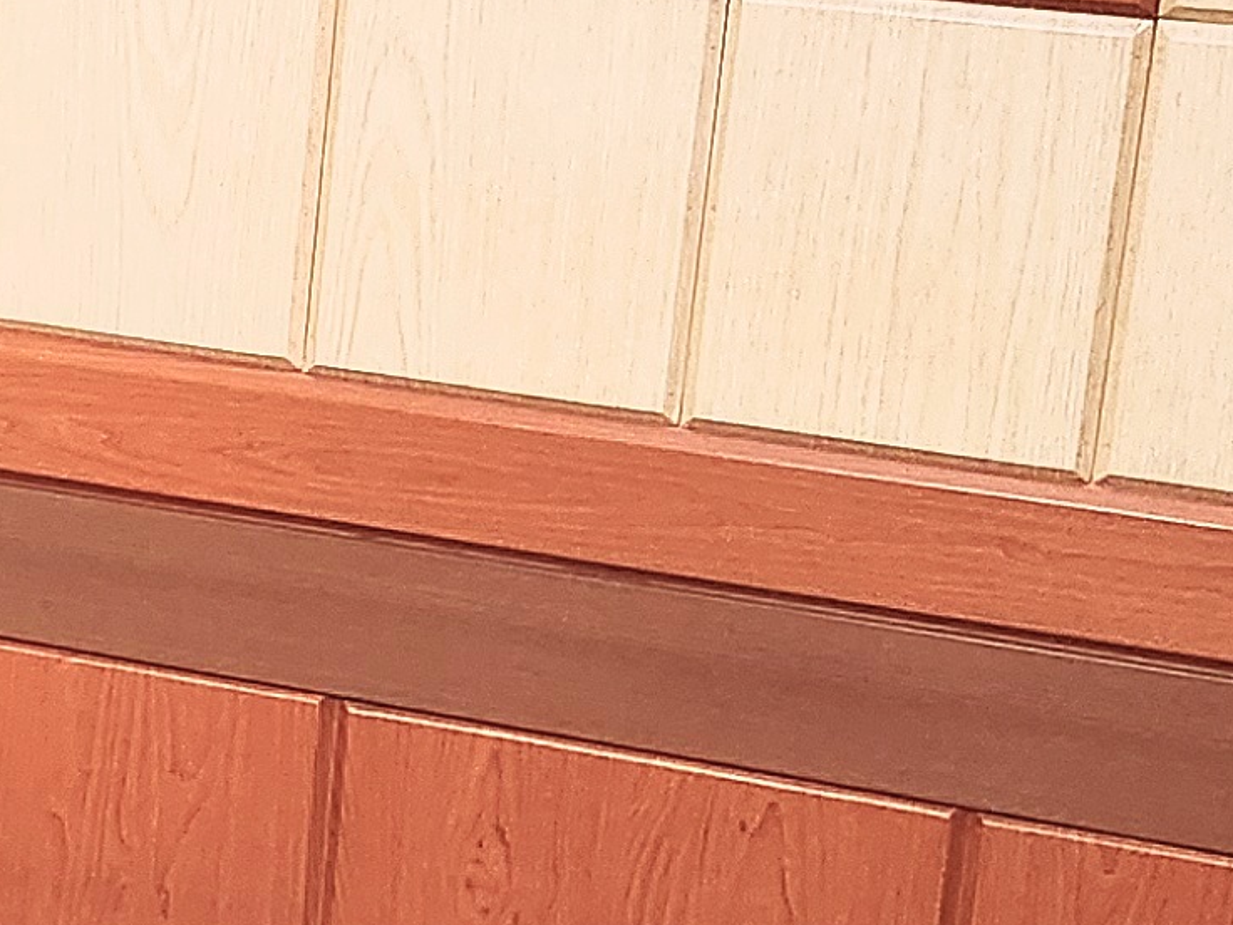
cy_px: 352
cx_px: -1029
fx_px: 4452
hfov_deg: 13.9
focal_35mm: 125
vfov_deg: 11.9
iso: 400
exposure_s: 1/120
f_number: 1.8
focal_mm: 5.4
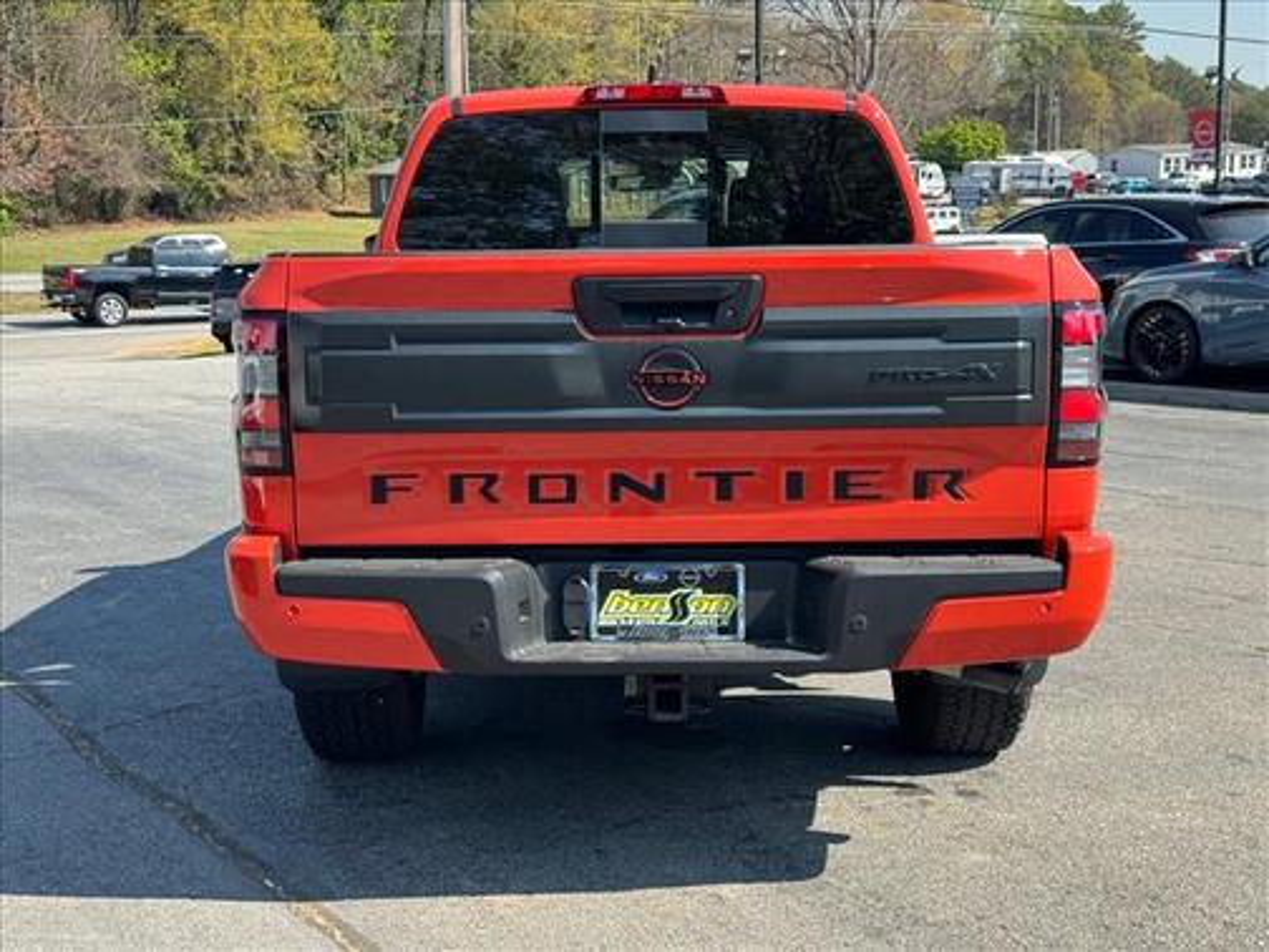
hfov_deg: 39.7
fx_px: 1760
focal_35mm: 48
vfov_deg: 30.3
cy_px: 476
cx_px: 634
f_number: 1.78
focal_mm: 6.76
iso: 64
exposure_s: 1/1238
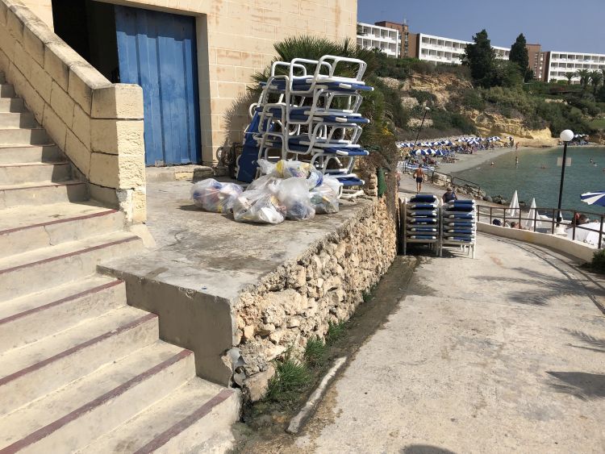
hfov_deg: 63.4
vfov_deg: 49.8
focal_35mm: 28
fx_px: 490
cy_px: 227
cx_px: 302
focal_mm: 3.99
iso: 25
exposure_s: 1/4425
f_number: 1.8
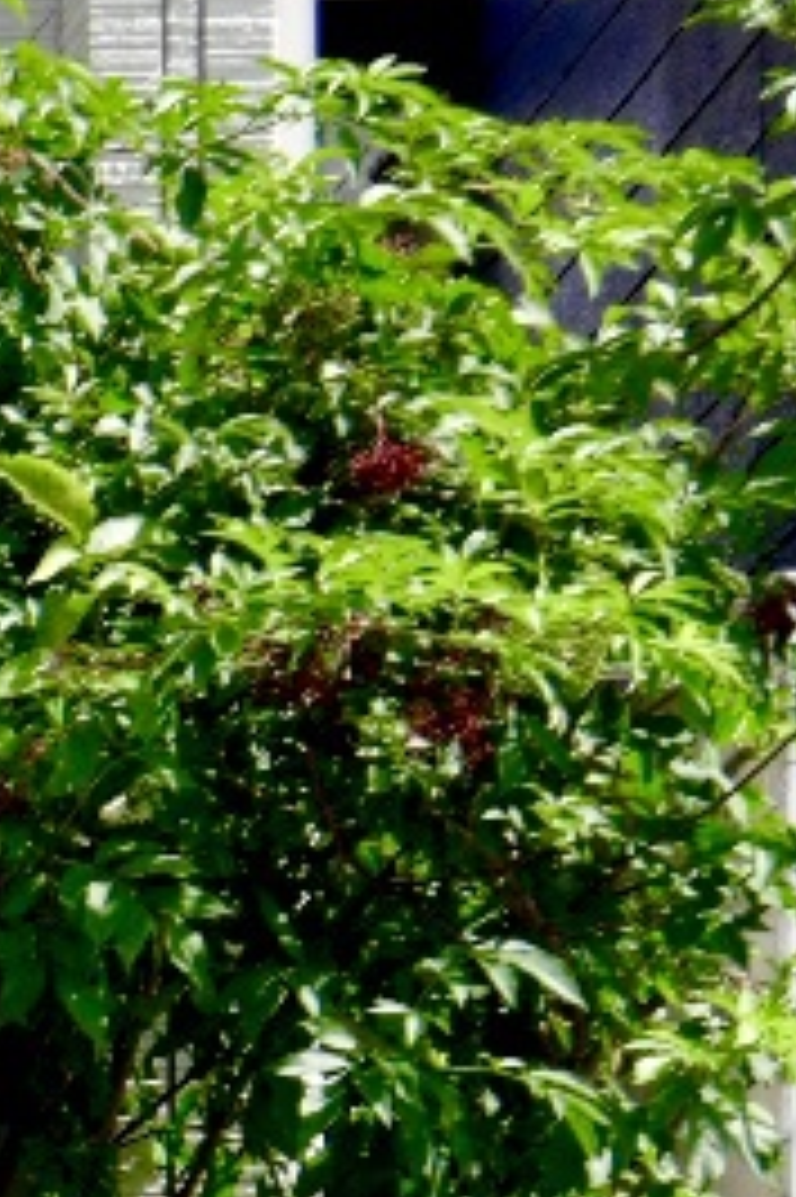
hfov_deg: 3.2
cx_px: -1574
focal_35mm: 427
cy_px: 1210
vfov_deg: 4.8
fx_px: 14180
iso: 160
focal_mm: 70
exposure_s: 1/125
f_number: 16
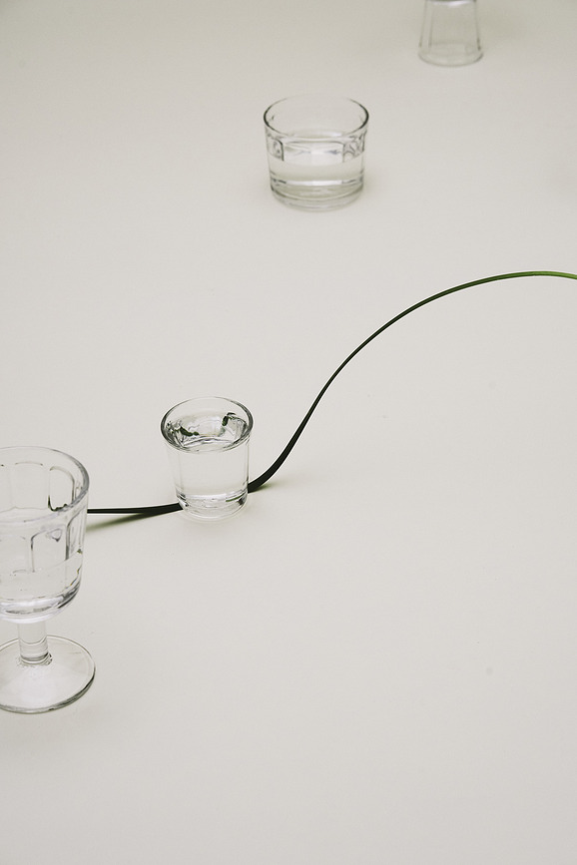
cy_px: 432
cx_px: 288
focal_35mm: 85
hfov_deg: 16.1
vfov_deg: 23.9
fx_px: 2043
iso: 1000
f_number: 10
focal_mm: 85
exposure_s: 1/250
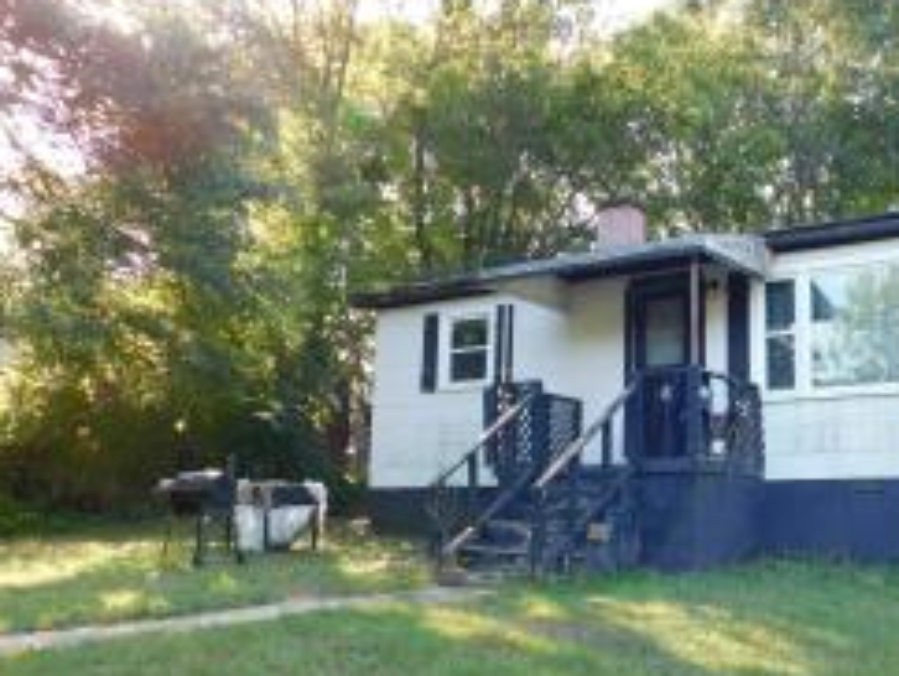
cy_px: 386
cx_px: 676
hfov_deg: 47.1
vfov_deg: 37.7
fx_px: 988
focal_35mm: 38
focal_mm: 4
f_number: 3
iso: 125
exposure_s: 1/125
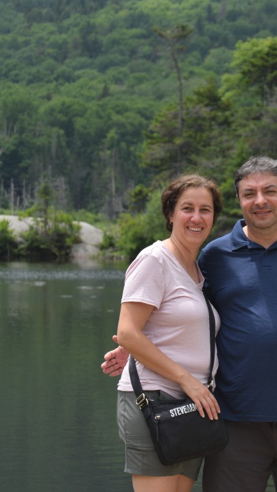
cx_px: 226
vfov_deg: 13.8
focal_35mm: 156
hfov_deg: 7.8
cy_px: 246
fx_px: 2037
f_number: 5.6
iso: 200
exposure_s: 1/640
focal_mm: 66
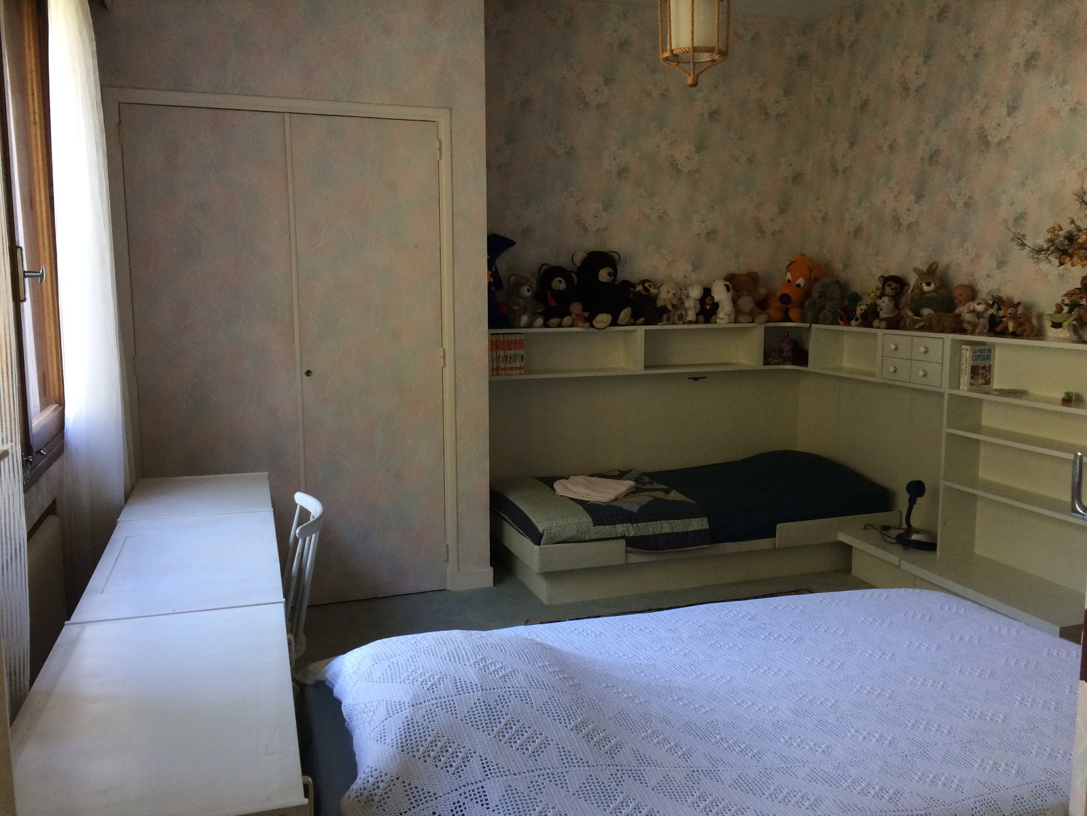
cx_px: 544
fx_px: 911
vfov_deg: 48.2
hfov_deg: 61.7
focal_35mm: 29
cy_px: 408
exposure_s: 1/33
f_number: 2.2
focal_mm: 4.15
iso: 64
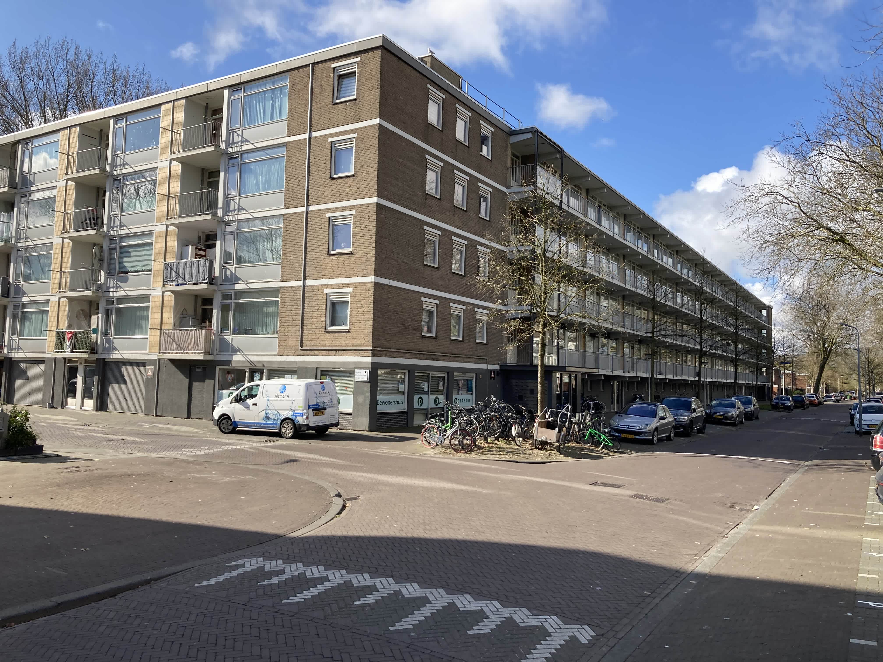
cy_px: 331
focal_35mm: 28
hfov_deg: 63.4
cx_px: 442
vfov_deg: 49.7
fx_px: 714
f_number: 1.8
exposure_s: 1/1412
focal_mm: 4
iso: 20
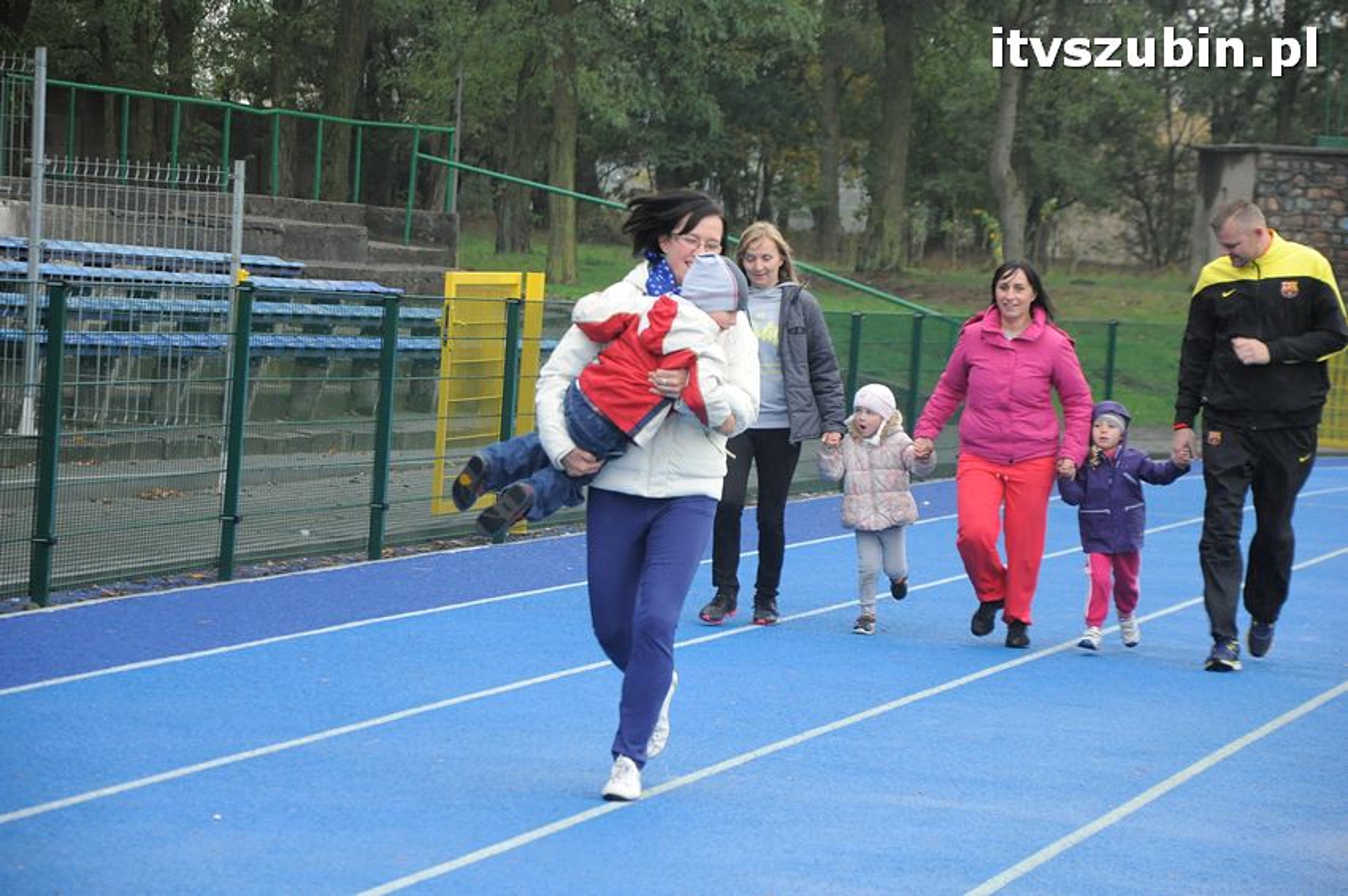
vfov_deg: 8.7
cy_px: 448
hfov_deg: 13.1
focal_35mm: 158
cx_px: 674
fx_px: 5892
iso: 1000
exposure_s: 1/200
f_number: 5.6
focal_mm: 105
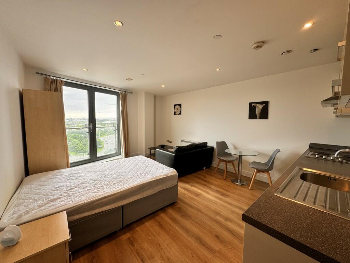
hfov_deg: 102.1
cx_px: 175
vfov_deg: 85.7
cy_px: 132
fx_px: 142
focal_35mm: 14
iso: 40
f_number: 2.2
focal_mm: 2.22
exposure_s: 1/99
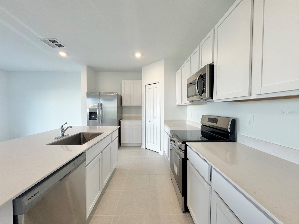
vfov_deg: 85.7
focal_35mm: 14
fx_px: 121
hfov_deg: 102.1
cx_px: 150
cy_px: 112
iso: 160
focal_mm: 2.22
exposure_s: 1/120
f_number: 2.2
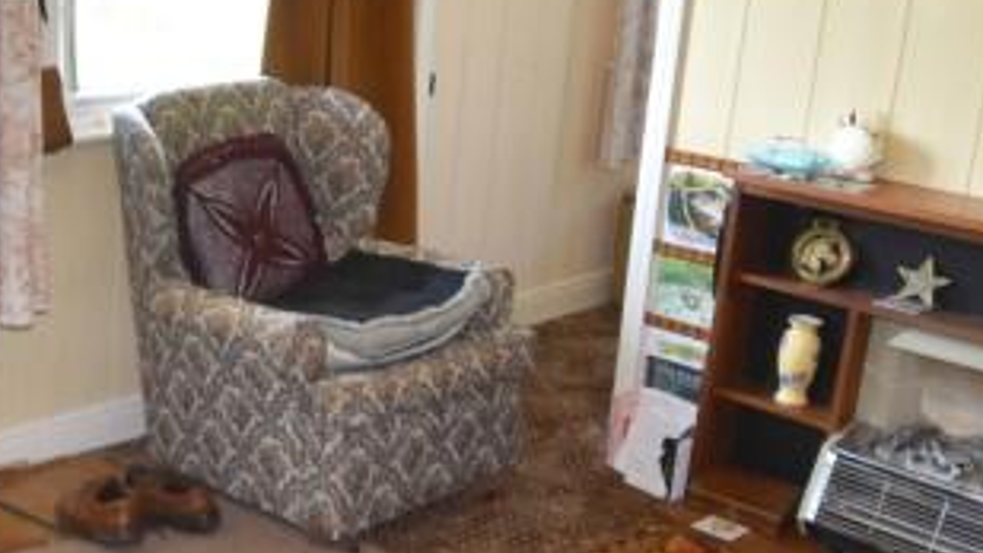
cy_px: 275
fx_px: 1356
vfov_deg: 23.1
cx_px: 51
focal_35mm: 52
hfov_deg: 36.7
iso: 400
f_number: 4.5
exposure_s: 1/80
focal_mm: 10
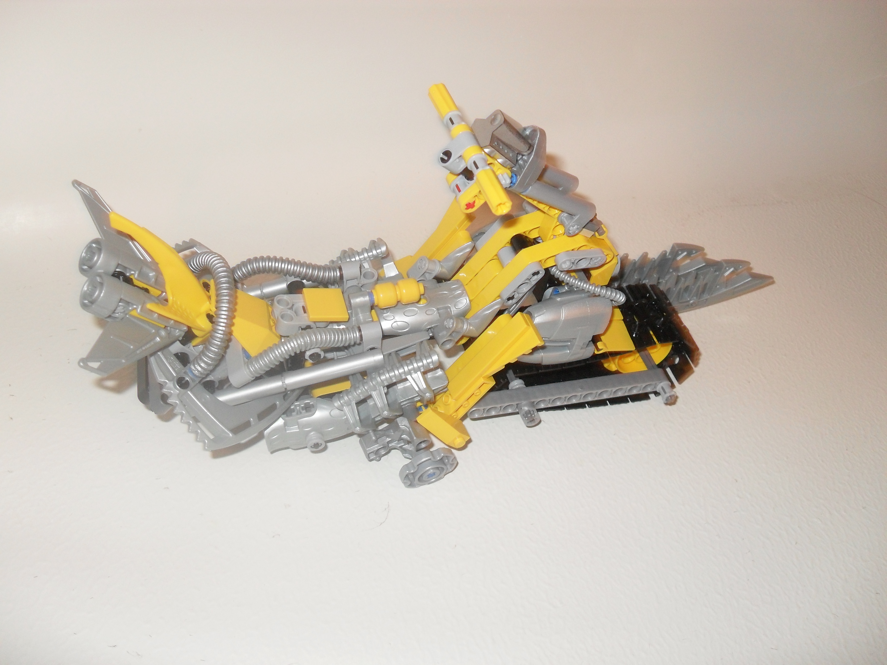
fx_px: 897
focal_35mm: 35
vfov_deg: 40.7
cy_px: 332
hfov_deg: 52.6
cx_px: 444
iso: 200
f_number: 2.8
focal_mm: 6.2
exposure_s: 1/45
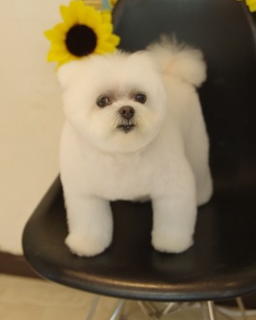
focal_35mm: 65
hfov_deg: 23.5
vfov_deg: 29.1
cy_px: 126
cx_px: 128
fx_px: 616
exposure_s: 1/125
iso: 1600
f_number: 3.5
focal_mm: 38
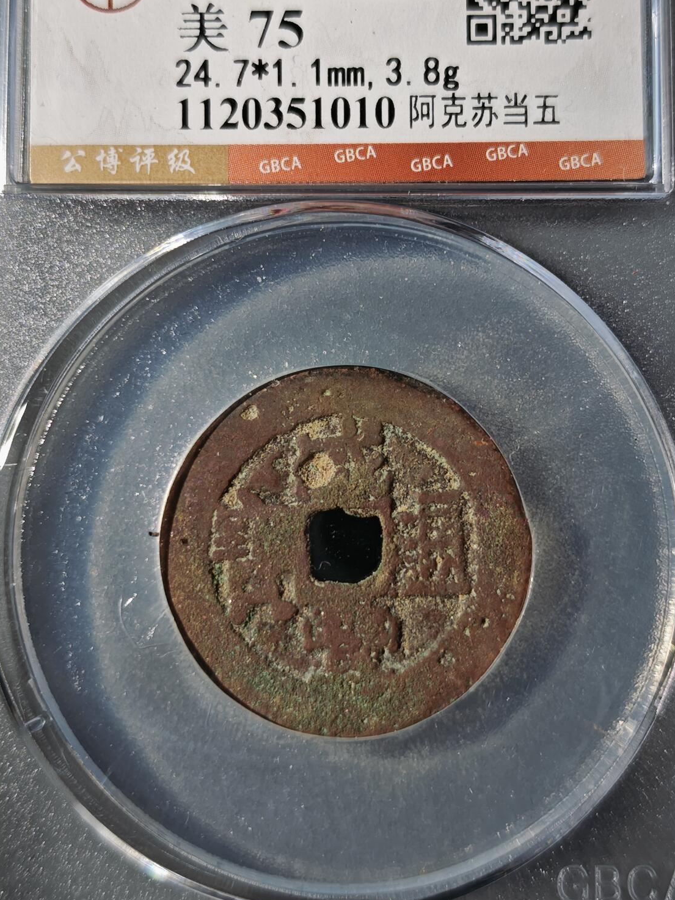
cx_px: 351
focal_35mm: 55
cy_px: 381
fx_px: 1430
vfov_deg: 34.9
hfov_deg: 26.6
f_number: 1.63
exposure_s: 1/227
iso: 50
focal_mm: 5.85
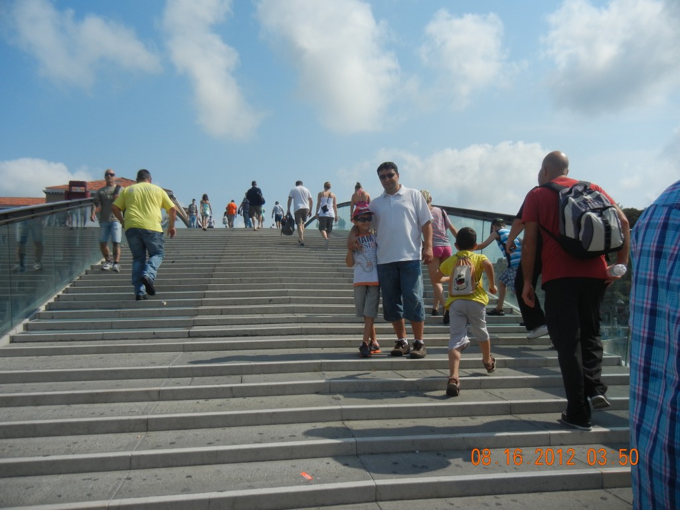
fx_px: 589
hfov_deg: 60.0
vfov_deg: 46.8
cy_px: 255
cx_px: 340
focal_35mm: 30
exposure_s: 1/738
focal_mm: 5.4
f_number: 7
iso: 160
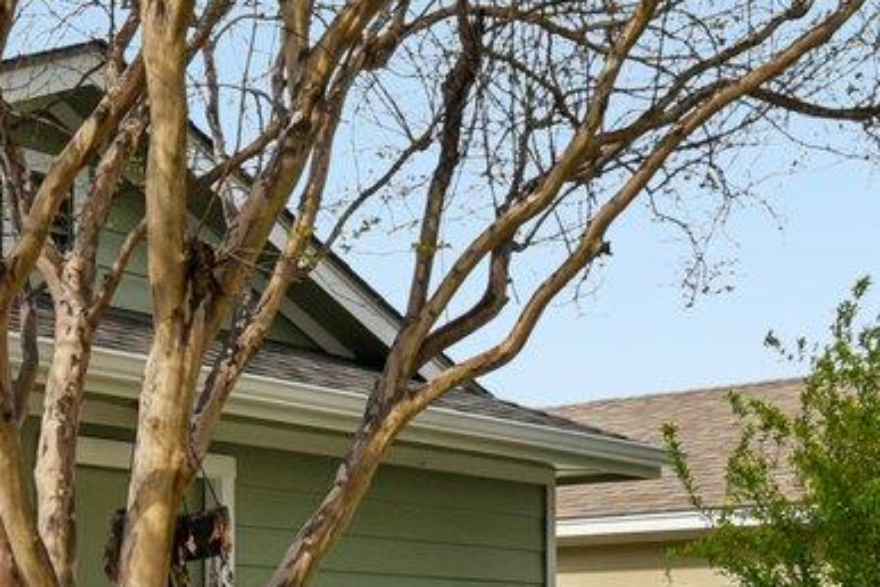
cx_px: 289
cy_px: 691
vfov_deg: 17.6
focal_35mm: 74
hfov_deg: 27.2
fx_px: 1809
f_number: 8
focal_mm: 14
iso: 100
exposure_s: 1/250
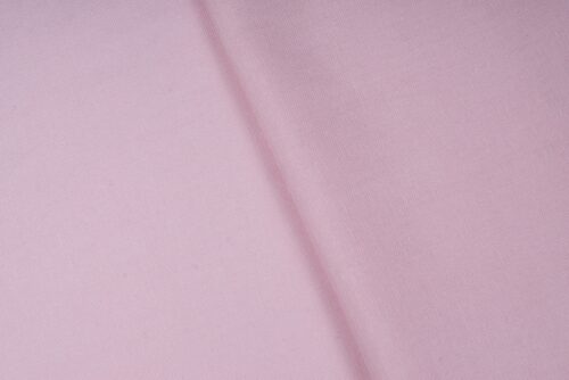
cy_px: 190
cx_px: 284
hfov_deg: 28.8
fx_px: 1107
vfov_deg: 19.5
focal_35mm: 70
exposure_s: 1/125
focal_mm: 70
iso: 50
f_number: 11
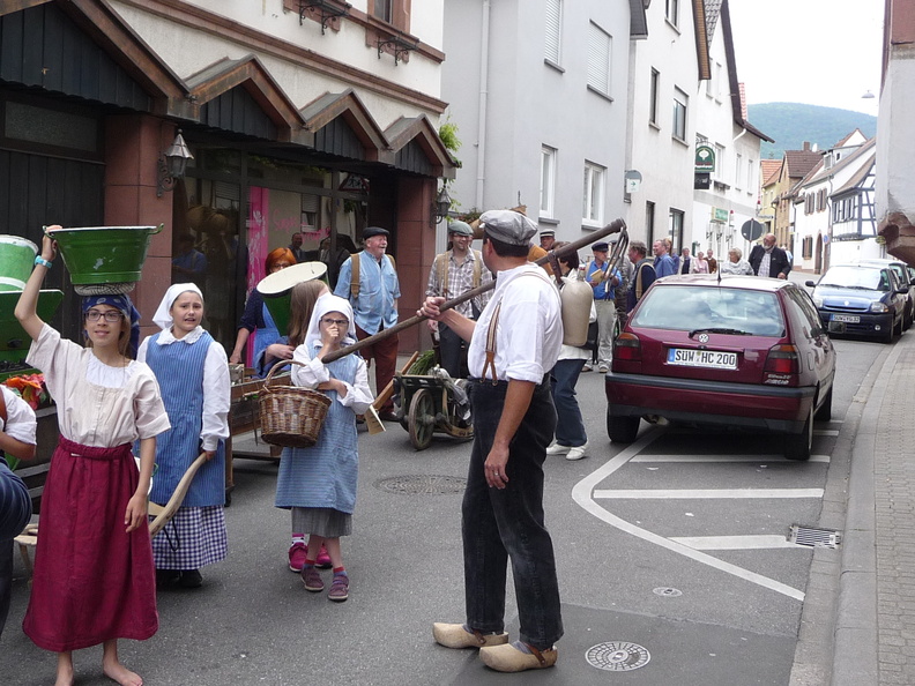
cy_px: 343
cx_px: 458
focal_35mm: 46
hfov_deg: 41.2
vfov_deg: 31.5
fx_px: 1216
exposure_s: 1/125
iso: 100
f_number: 3.3
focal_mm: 4.7
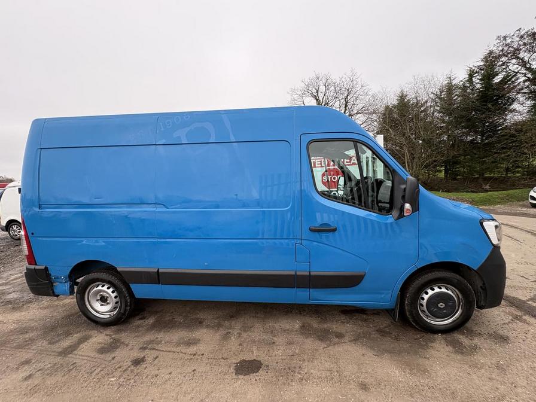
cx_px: 268
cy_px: 201
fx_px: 217
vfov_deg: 85.7
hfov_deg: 102.1
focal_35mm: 14
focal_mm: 2.22
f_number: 2.2
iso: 50
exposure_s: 1/349
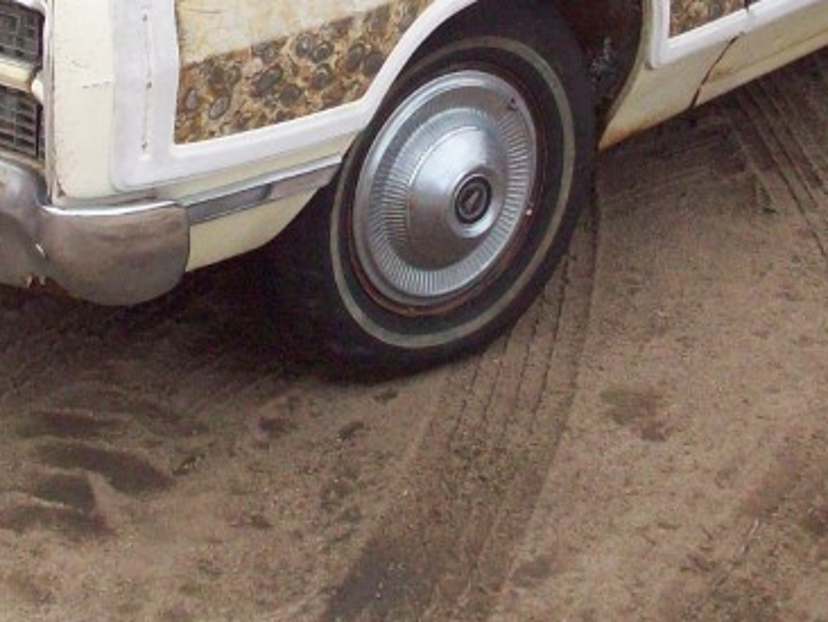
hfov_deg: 19.4
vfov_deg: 14.5
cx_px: 290
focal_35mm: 101
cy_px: 34
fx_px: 2417
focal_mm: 6.2
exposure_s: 1/732
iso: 200
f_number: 2.8
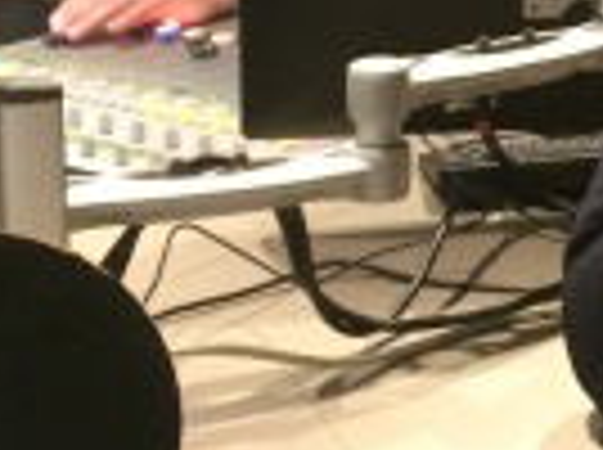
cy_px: -137
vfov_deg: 13.2
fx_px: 1878
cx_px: 724
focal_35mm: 108
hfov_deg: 17.4
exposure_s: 1/17
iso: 400
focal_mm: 4.15
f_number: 2.2
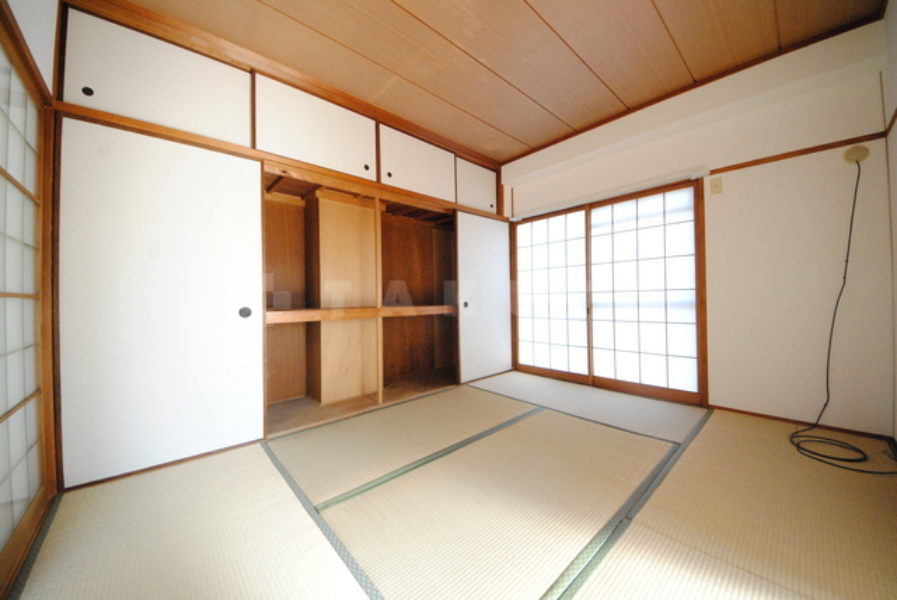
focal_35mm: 12
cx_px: 448
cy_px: 300
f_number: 5.6
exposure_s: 1/125
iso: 1600
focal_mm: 8
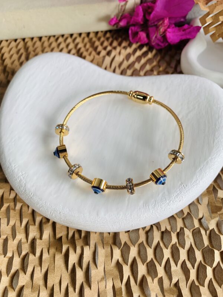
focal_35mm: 26
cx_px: 112
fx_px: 223
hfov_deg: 53.1
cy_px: 148
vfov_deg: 67.3
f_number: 1.8
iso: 25
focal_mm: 4.25
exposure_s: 1/100
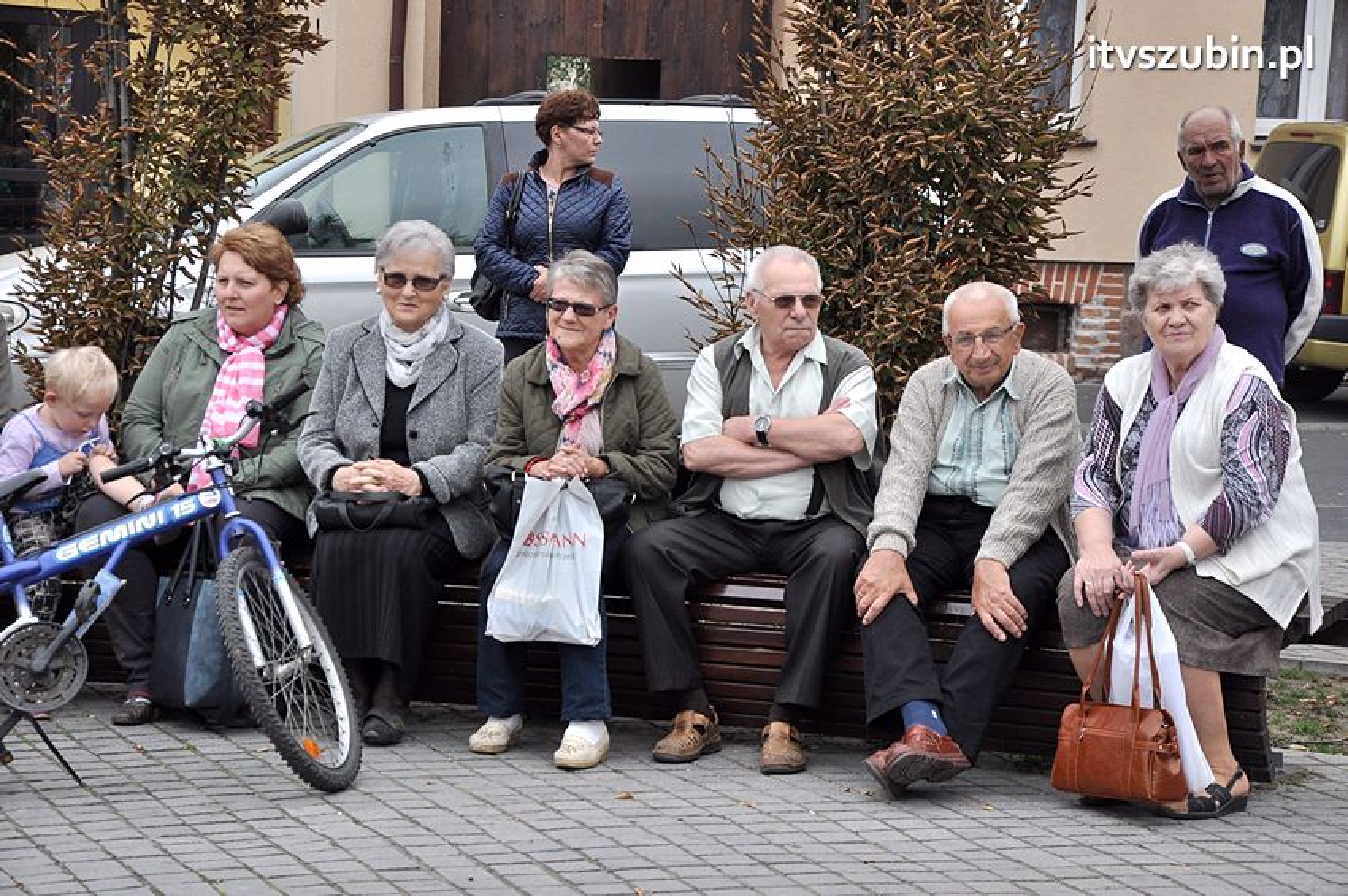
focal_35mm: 105
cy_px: 448
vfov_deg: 13.0
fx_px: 3928
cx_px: 674
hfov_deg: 19.5
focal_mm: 70
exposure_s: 1/640
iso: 500
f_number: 6.3
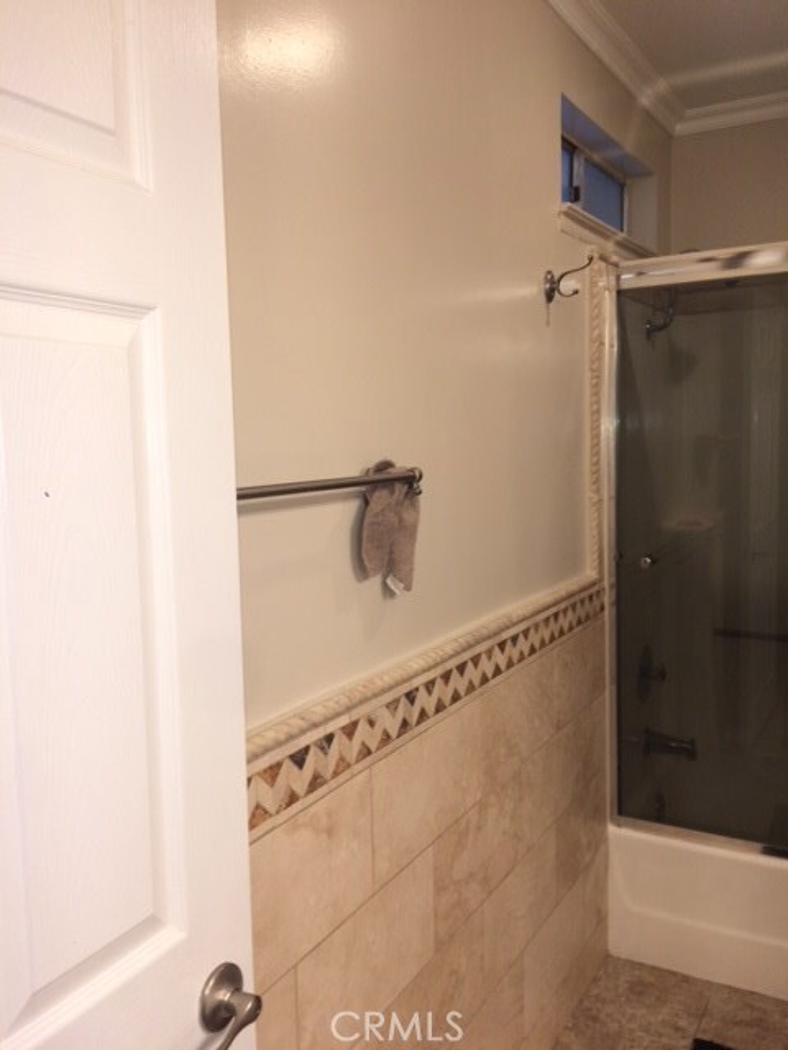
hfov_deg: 48.2
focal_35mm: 29
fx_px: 880
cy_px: 525
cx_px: 394
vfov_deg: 61.7
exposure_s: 1/32
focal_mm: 4.15
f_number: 2.2
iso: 32
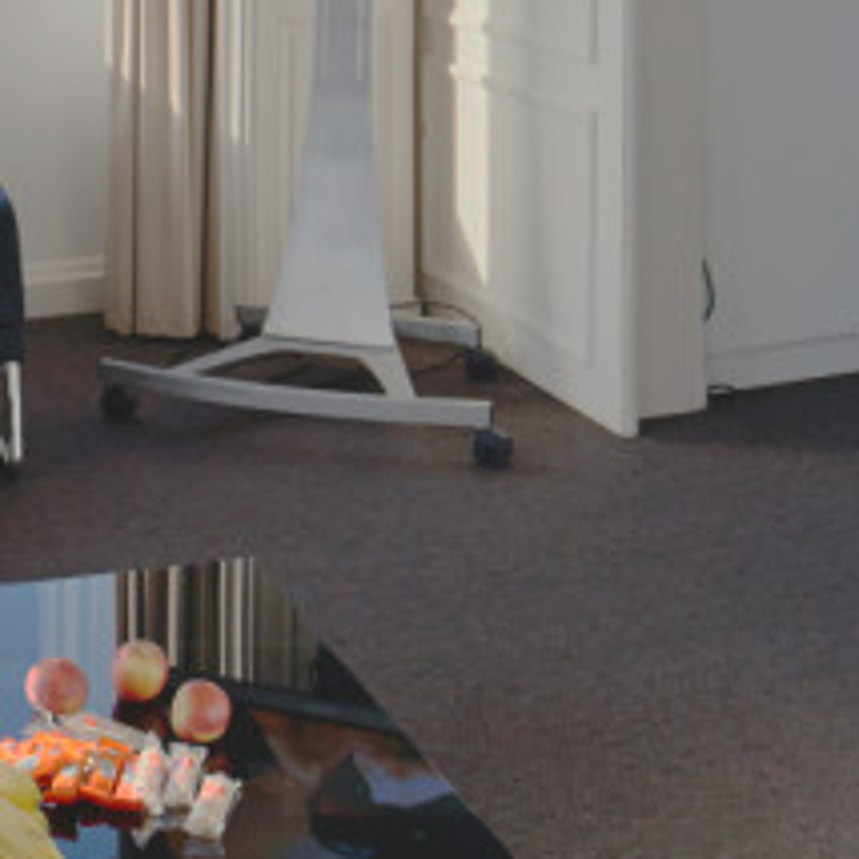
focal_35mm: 65
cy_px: -56
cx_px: 96
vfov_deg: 24.9
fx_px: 1825
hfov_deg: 25.7
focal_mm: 16
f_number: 4.5
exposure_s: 1/250
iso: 250
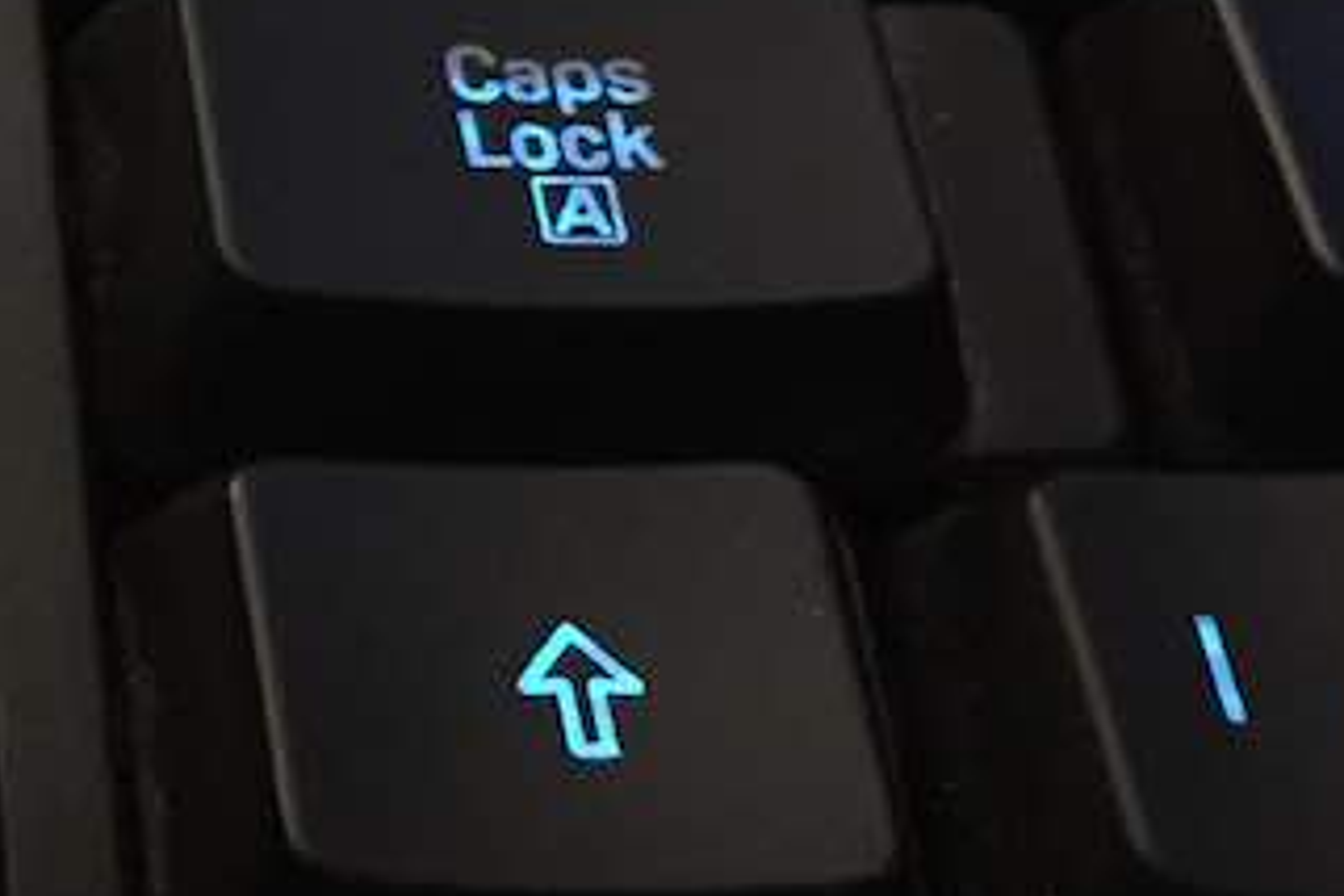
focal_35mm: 94
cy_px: 109
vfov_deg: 14.4
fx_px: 3509
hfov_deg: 19.1
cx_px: -666
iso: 500
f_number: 2.2
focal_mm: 4.15
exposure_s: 1/17
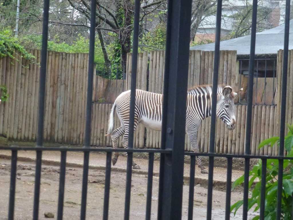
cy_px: 110
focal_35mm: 131
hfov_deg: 15.1
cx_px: 146
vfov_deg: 11.3
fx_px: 1109
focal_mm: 23.4
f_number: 5.2
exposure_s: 1/160
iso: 640
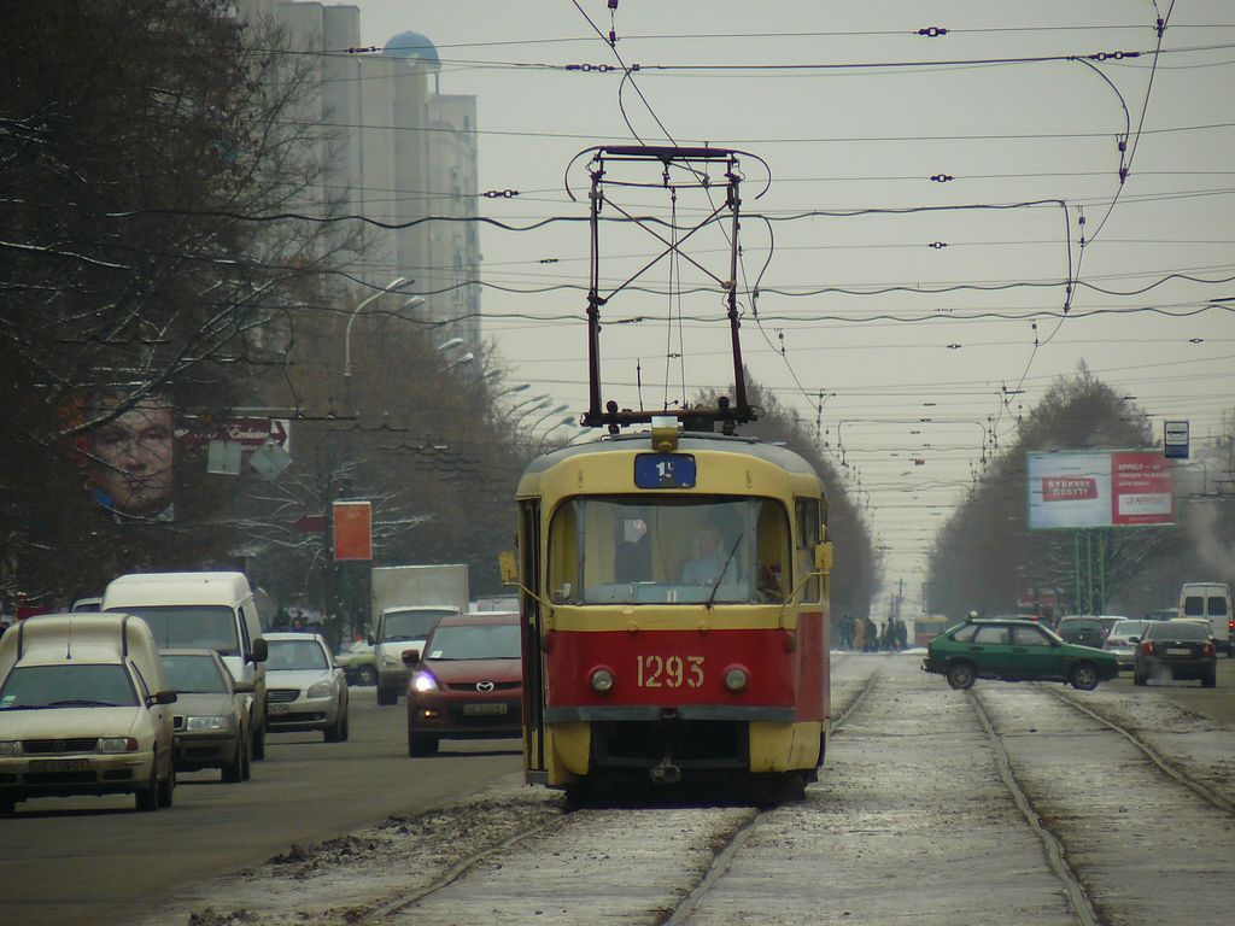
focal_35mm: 432
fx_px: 15413
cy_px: 463
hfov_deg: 4.6
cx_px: 618
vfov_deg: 3.4
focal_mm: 72
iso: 100
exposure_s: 1/200
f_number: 3.3
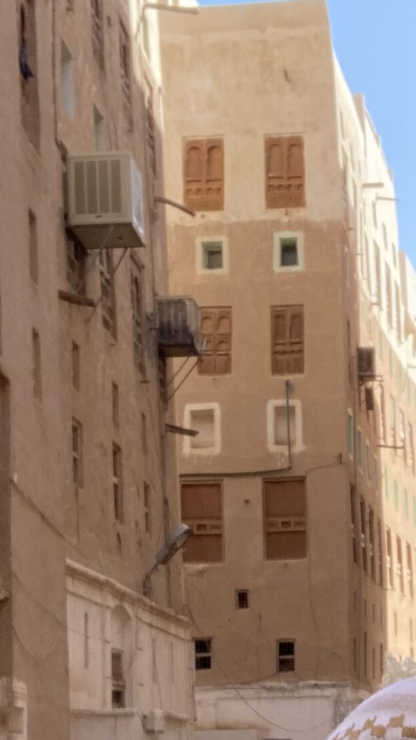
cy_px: 631
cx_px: 359
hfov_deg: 14.8
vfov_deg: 25.6
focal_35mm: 81
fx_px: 1588
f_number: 2.2
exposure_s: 1/824
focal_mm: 2.87
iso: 20
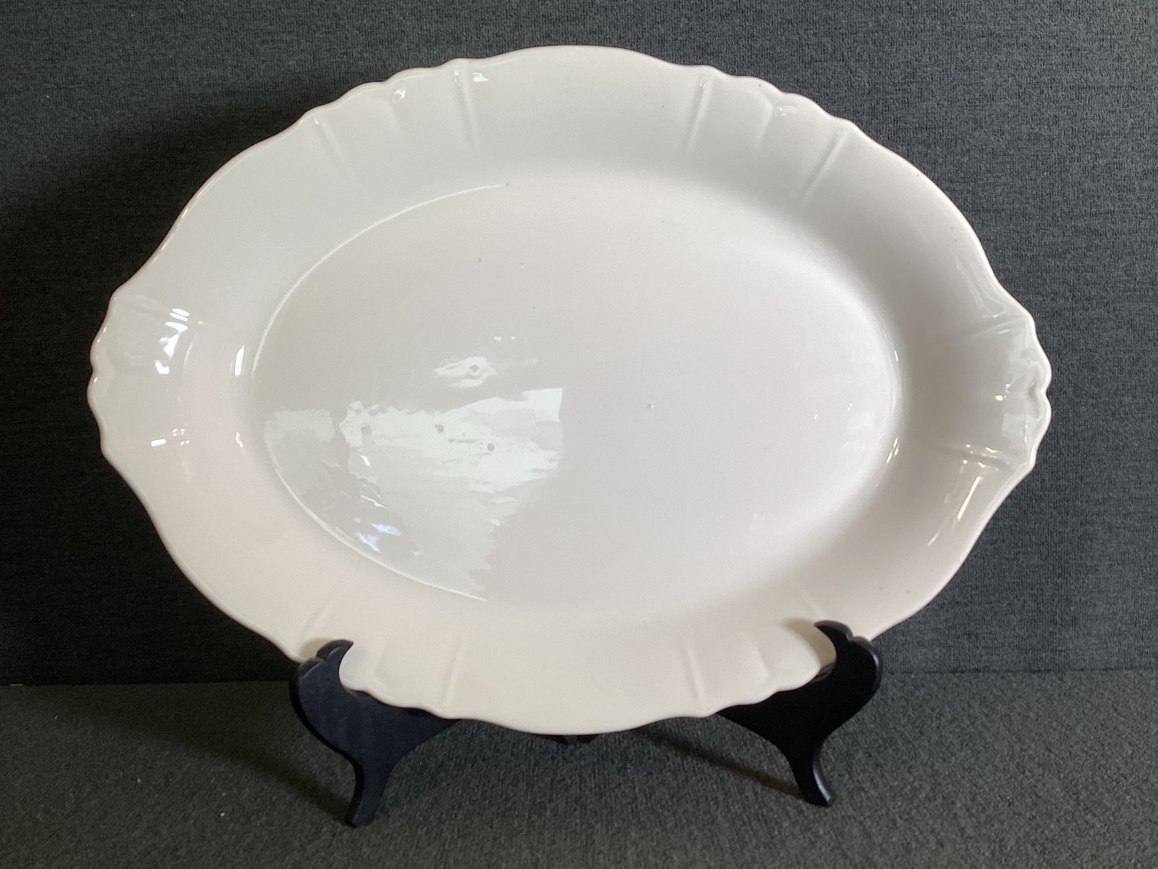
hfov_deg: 58.3
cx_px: 579
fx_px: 1037
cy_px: 434
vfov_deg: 45.4
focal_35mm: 31
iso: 50
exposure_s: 1/60
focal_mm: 3.3
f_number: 2.4
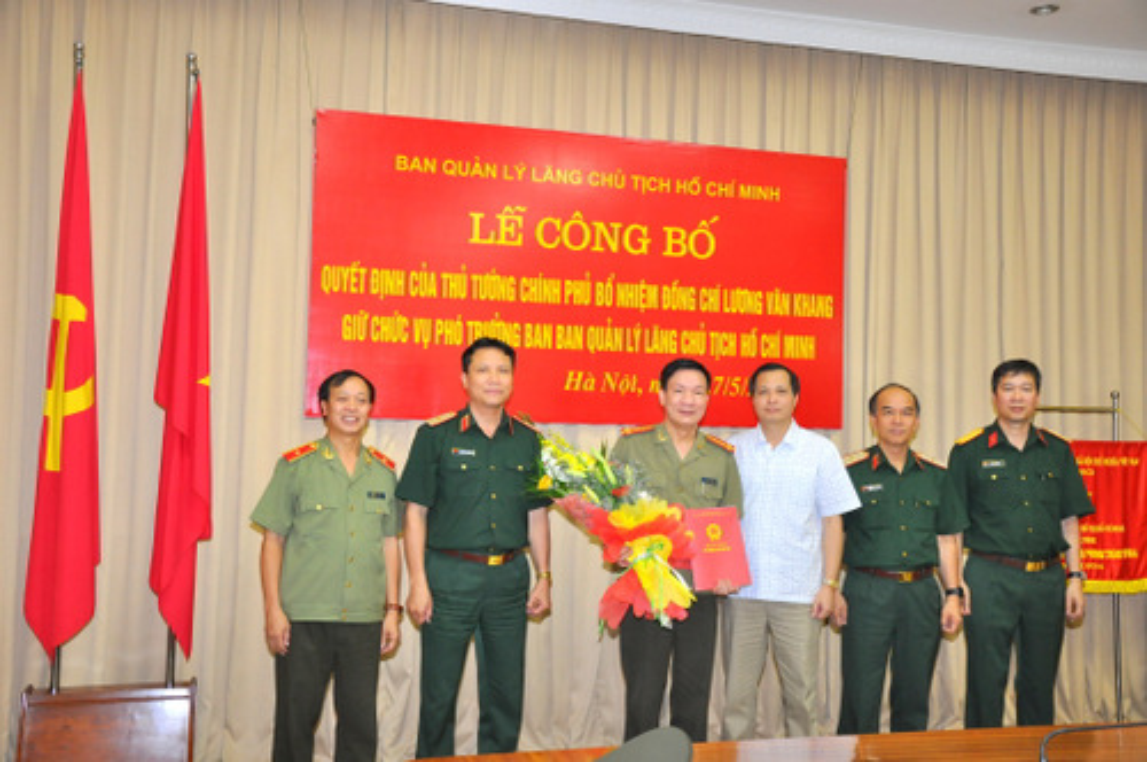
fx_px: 1241
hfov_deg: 49.6
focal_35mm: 39
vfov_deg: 34.1
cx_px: 574
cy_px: 381
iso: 1000
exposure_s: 1/60
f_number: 5.6
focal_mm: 26
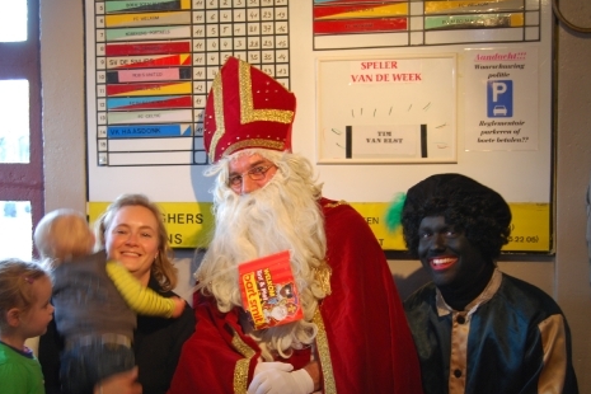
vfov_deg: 21.9
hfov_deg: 32.3
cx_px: 241
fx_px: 1018
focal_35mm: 62
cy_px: 228
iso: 400
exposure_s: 1/13
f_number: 4.5
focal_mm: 32
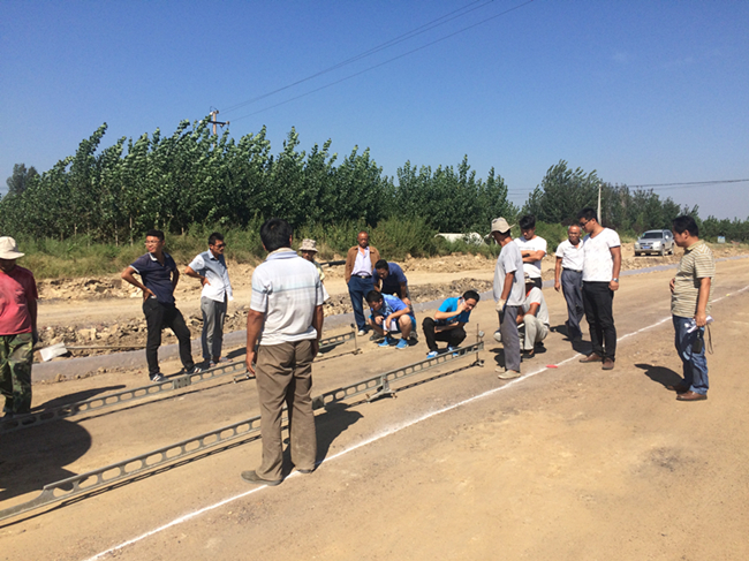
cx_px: 374
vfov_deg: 48.2
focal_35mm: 29
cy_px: 280
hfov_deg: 61.7
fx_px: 627
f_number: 2.2
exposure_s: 1/2933
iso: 32
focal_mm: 4.15
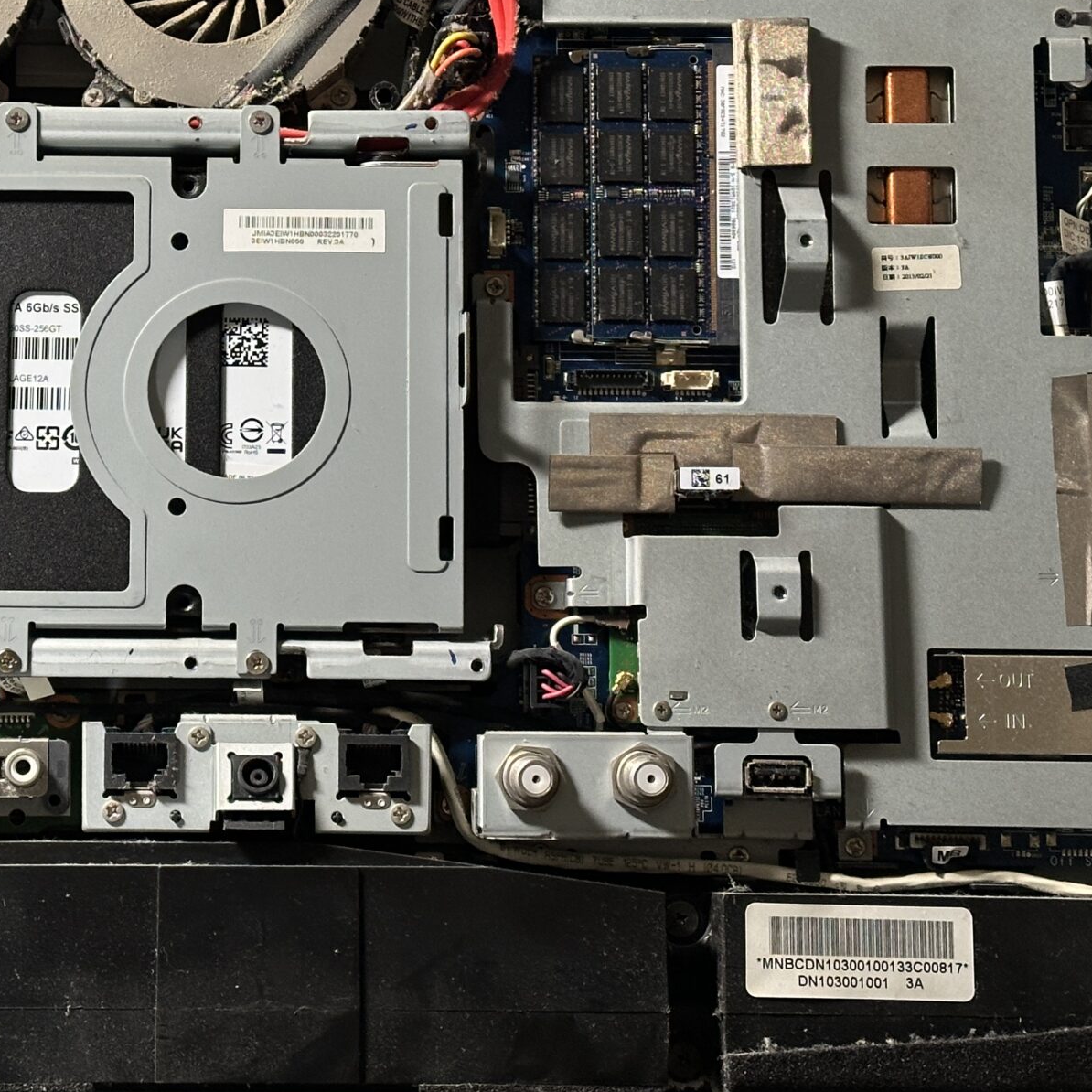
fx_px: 3248
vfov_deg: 19.0
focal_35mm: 91
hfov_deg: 18.9
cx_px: 242
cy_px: 354
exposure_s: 1/50
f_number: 1.78
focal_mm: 6.86
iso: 160
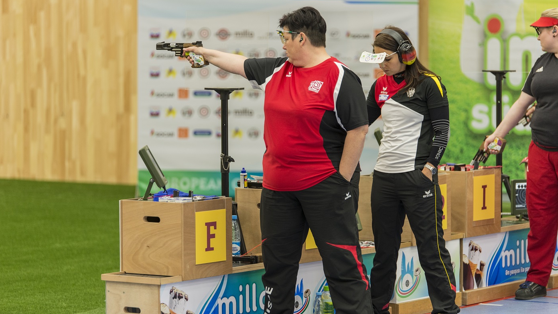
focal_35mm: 174
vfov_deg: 7.0
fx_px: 2574
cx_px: 278
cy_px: 178
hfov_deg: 12.4
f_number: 2.8
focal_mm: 165
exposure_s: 1/100
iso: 1000
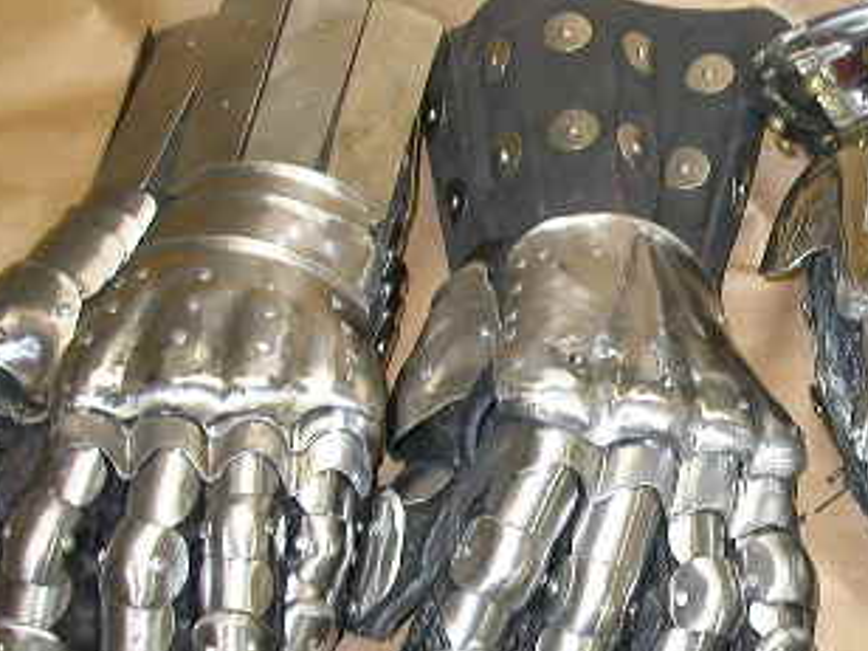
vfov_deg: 18.6
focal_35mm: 79
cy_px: 403
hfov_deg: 23.8
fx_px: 1981
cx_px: 837
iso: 100
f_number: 2.6
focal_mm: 7.85
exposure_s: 1/30
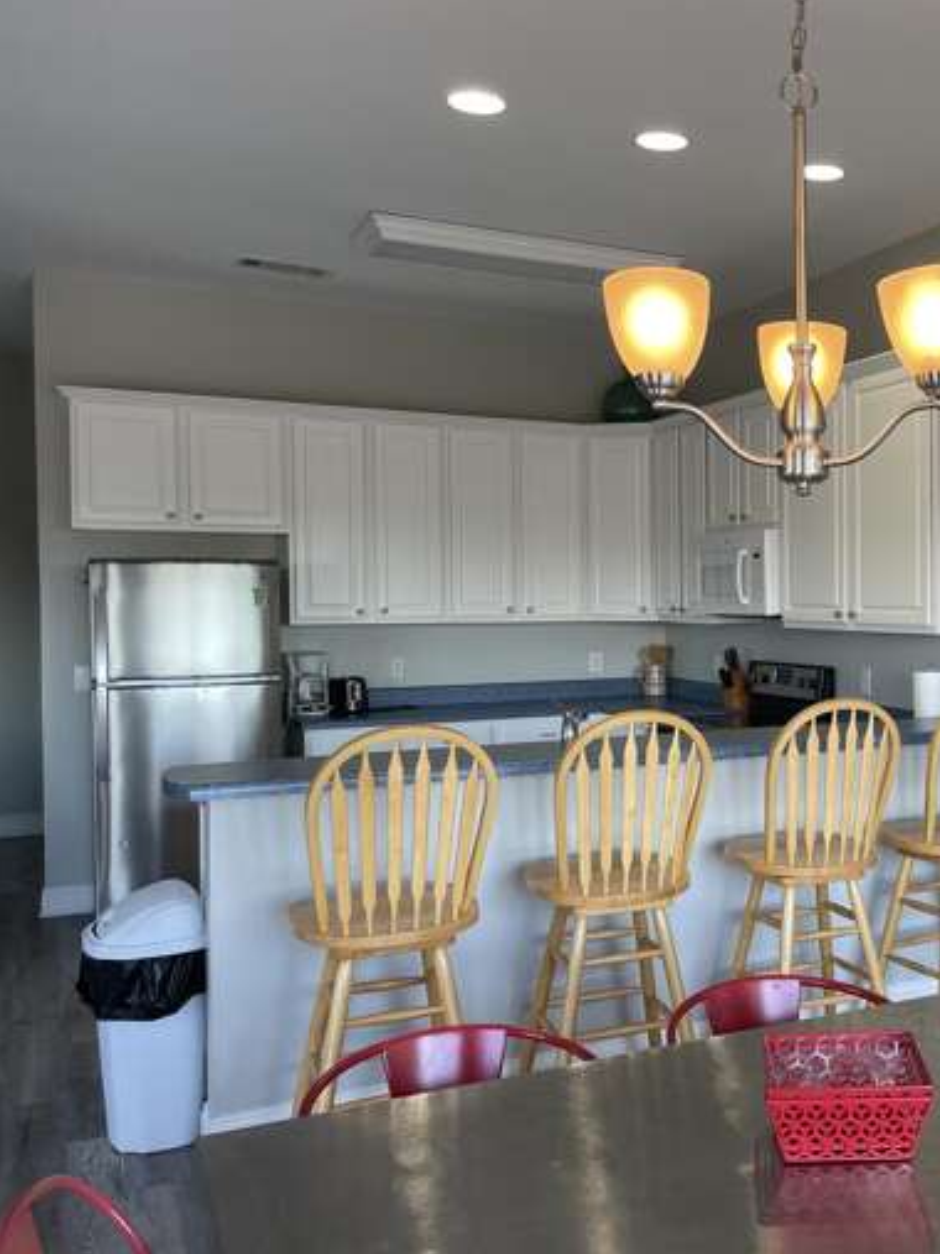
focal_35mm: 35
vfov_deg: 52.6
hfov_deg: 38.1
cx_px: 837
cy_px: 623
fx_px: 1268
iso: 64
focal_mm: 4.2
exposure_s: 1/120
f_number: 1.6
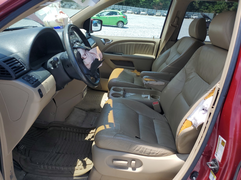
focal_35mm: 26
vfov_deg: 53.1
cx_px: 120
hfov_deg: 67.3
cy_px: 90
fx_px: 181
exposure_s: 1/1667
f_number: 1.5
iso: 50
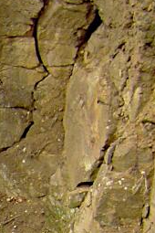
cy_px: 302
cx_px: -161
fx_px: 1104
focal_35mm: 171
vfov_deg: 11.7
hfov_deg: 7.7
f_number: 4.5
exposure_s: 1/160
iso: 100
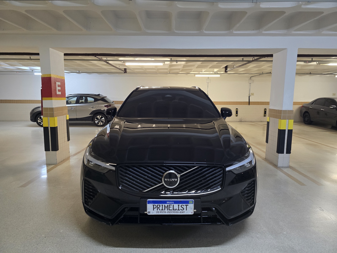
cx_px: 168
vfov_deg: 58.9
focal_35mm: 23
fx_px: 224
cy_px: 126
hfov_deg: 73.9
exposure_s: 1/60
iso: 800
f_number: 1.7
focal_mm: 6.3
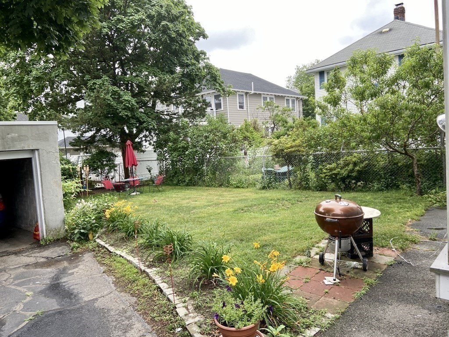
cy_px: 168
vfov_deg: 53.1
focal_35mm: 26
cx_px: 224
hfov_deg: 67.3
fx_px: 337
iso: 32
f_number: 1.8
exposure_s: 1/128
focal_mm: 4.25
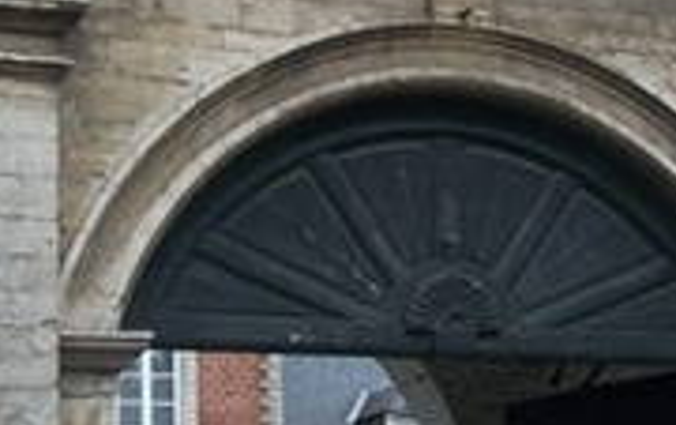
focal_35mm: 113
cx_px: 409
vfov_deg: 11.6
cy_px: 113
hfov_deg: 18.4
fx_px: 2084
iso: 80
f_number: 2.9
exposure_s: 1/160
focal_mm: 5.7
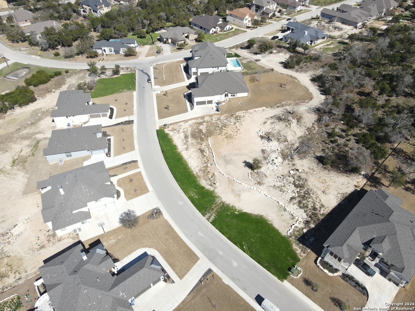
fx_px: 288
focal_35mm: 24
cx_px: 208
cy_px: 156
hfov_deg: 71.6
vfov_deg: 56.8
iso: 100
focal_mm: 4.5
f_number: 2.8
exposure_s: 1/640
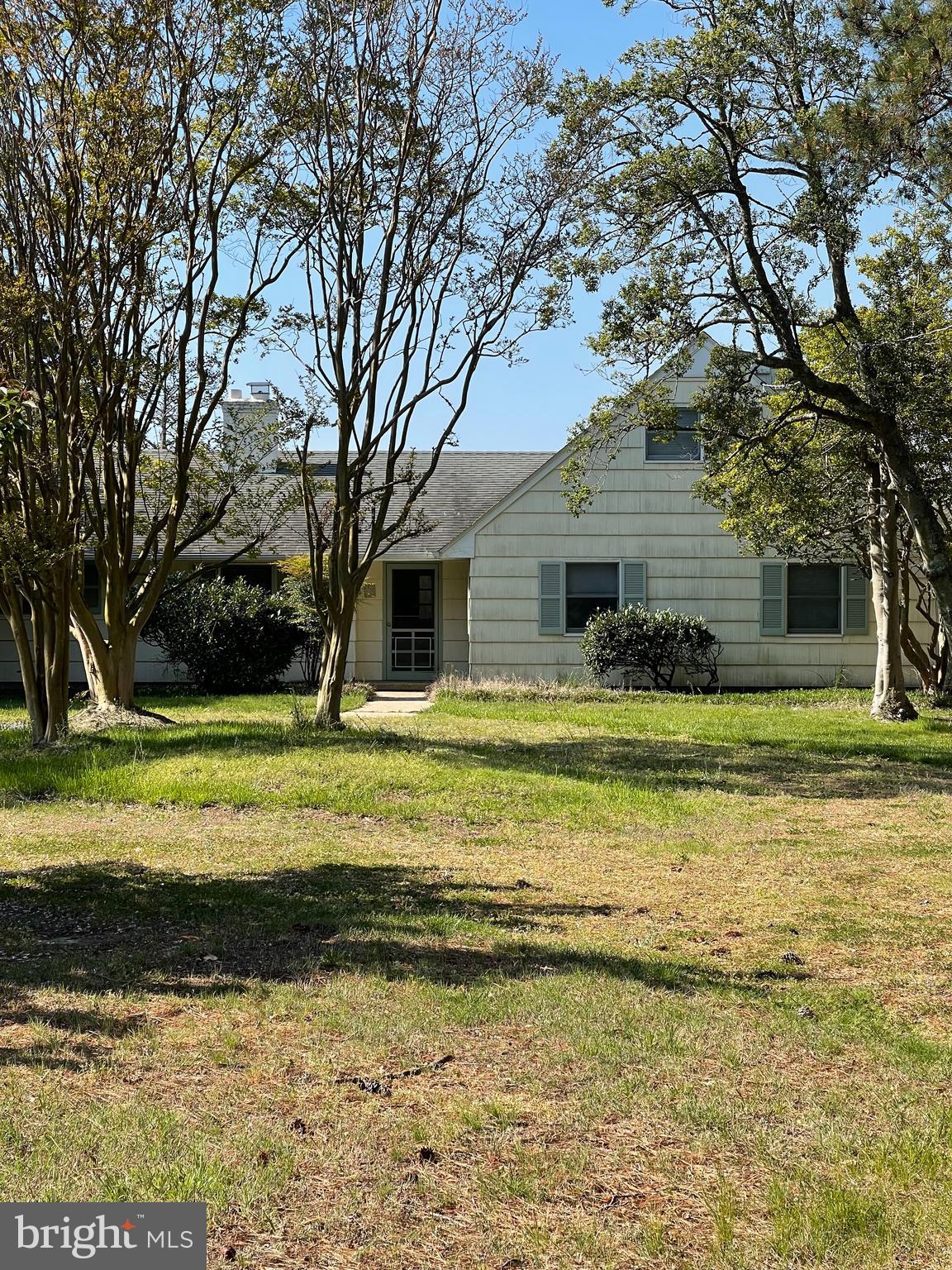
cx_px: 476
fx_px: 2347
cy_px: 635
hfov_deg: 22.9
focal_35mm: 64
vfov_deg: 30.3
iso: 20
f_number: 2.2
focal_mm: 7.5
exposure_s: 1/737
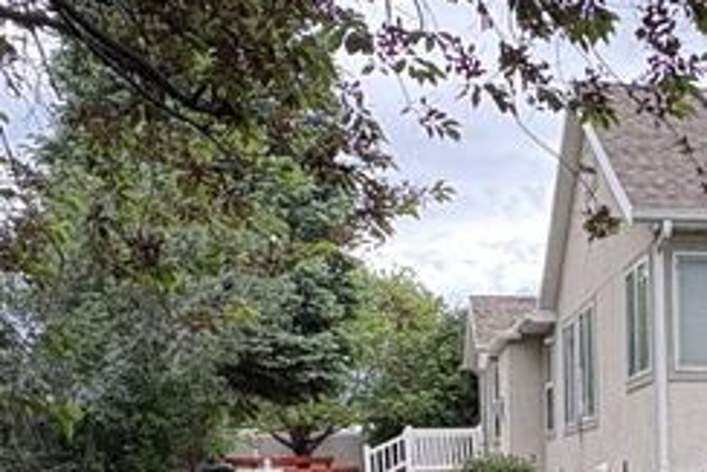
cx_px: 675
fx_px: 1199
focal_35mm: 61
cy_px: 472
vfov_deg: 21.5
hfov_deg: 30.9
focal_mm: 2.22
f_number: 2.2
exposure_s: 1/414
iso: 64
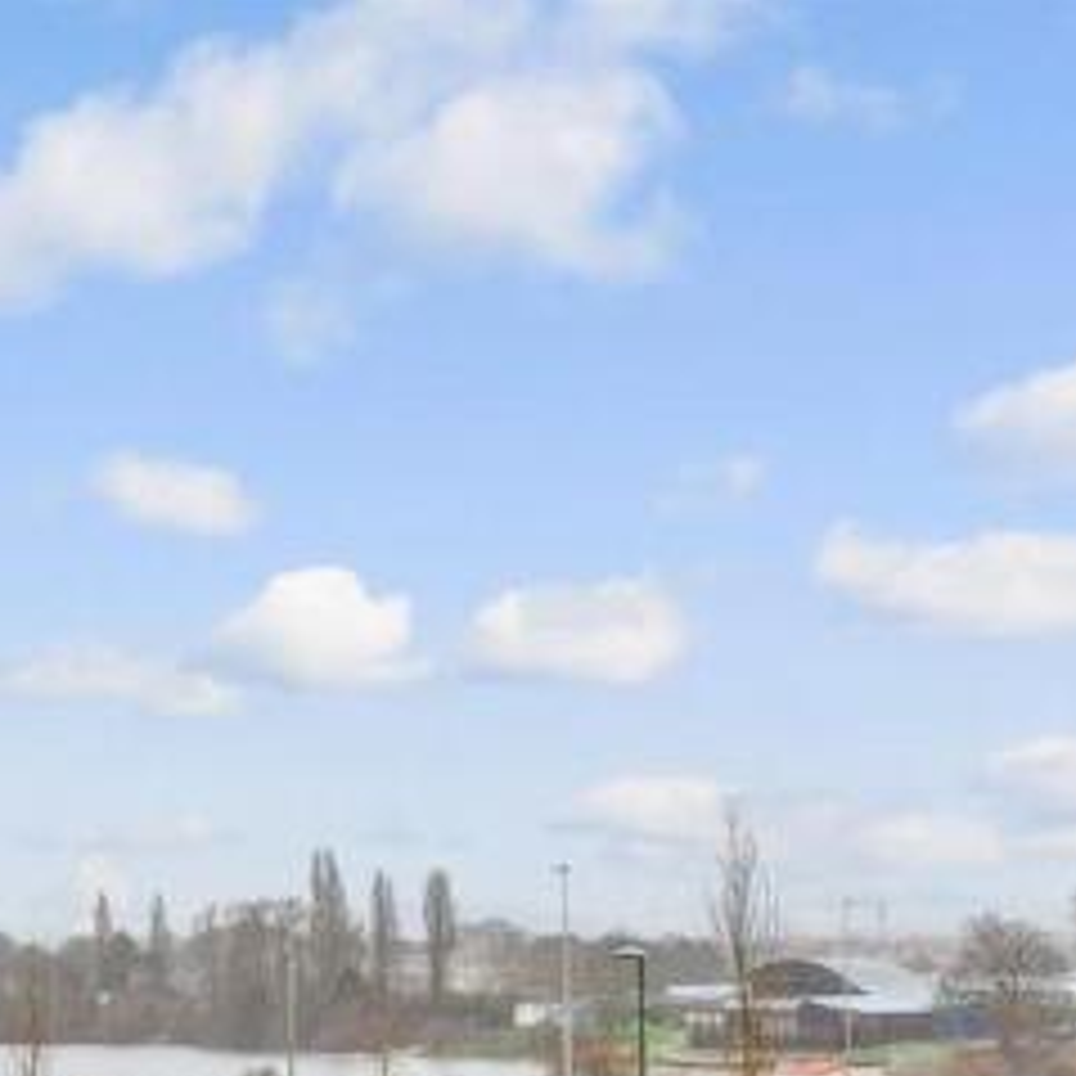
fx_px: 2462
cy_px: 979
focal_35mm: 70
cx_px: -43
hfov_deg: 23.4
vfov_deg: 23.9
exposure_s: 1/50
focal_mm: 20
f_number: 7.1
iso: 500
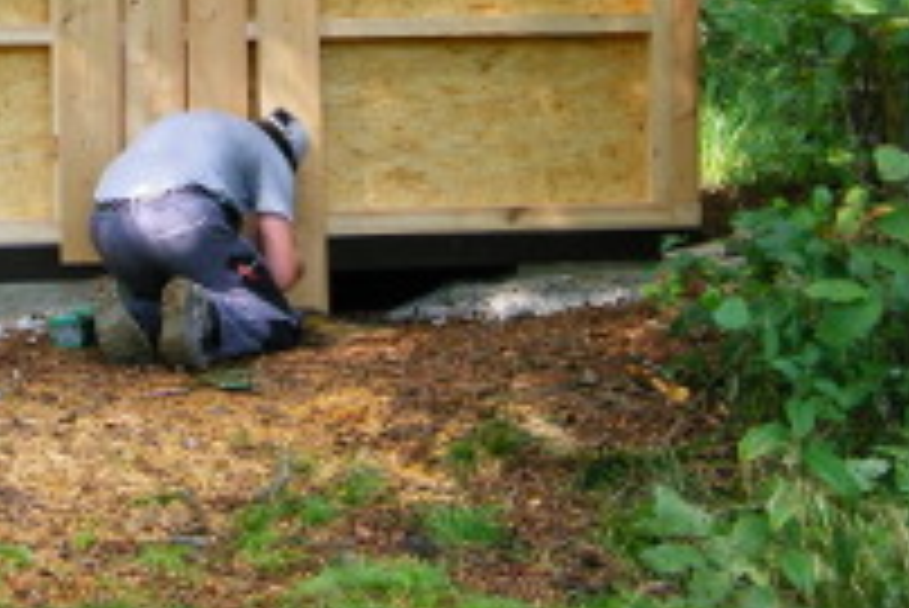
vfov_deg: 15.5
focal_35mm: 87
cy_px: 18
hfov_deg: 23.2
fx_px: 2198
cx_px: 284
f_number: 3.9
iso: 200
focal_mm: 8.3
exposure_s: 1/160
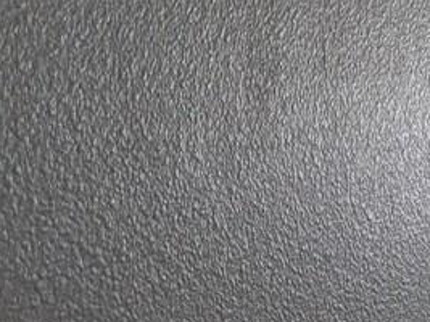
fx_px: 1788
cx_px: 1180
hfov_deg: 10.7
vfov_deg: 10.3
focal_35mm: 144
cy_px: 87
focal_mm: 4.53
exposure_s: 1/5025
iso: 31
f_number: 1.7
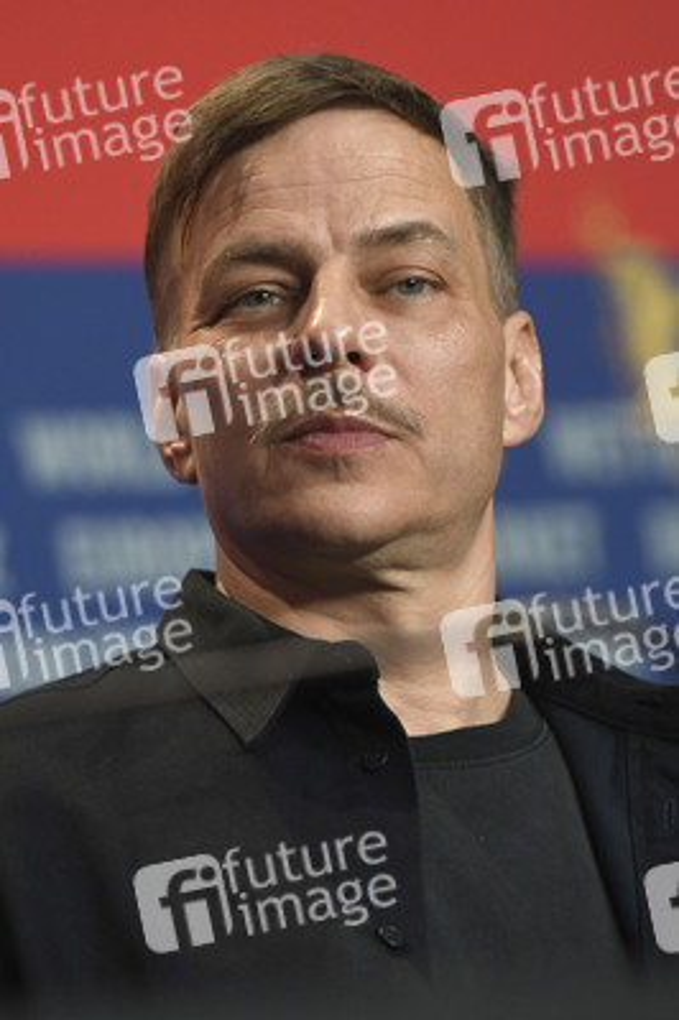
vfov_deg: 10.3
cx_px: 340
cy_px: 510
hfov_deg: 6.9
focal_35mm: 200
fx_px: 5668
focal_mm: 200
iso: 1250
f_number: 4
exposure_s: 1/250
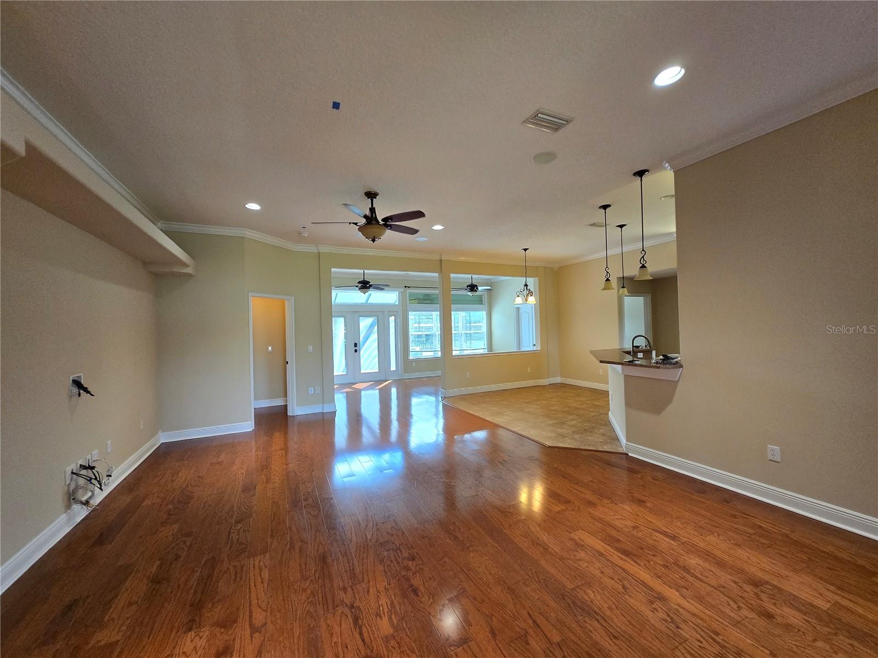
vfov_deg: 89.9
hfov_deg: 106.2
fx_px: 330
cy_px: 329
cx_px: 439
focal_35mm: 13
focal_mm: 1.7
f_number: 2.2
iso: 160
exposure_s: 1/60
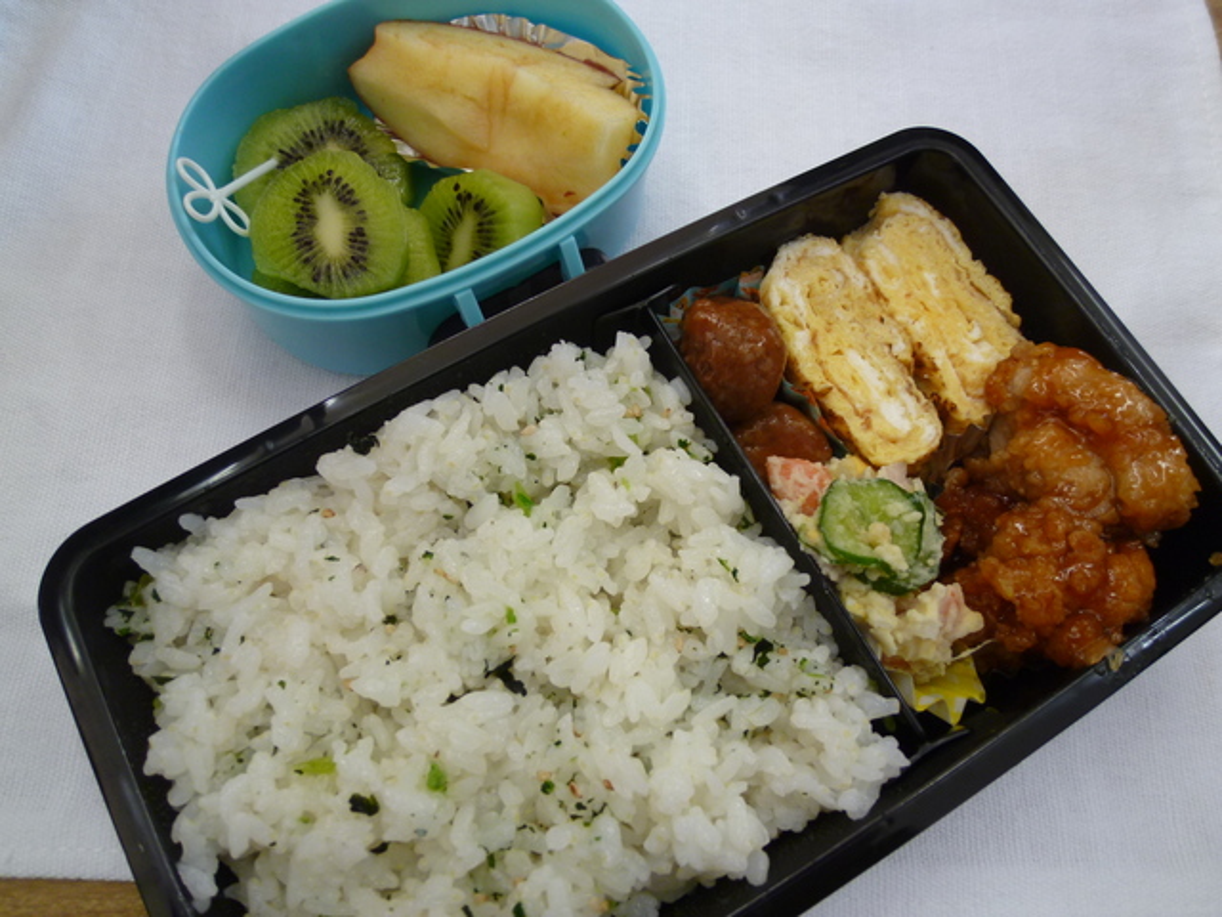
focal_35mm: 24
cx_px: 611
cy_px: 458
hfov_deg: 71.6
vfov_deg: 56.8
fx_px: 847
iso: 100
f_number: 2.2
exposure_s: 1/60
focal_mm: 4.3
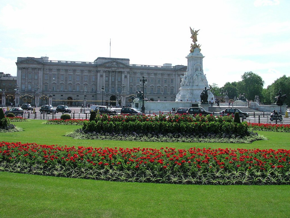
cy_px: 109
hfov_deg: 50.1
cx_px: 145
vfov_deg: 38.7
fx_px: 310
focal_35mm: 37
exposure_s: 1/364
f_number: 4.5
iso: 100
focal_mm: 5.6
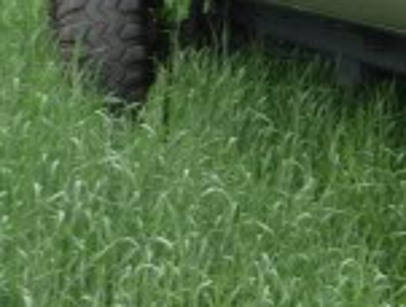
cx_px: 750
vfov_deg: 7.9
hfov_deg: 10.0
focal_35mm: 186
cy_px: -89
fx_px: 2187
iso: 100
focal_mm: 7.2
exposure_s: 1/200
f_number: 3
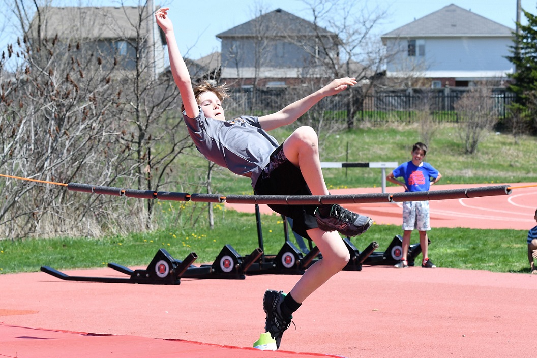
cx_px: 268
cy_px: 179
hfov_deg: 17.1
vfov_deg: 11.4
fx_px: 1790
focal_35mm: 120
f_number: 7.1
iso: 400
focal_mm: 80
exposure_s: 1/1000
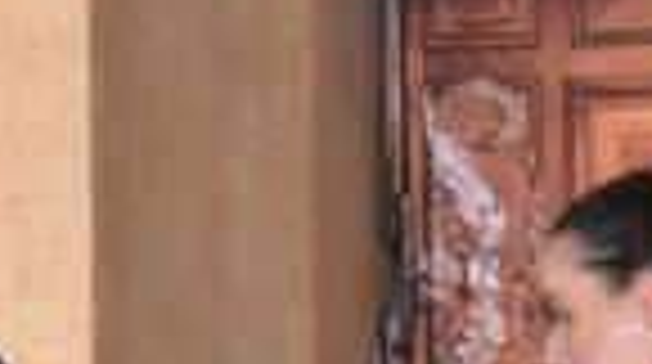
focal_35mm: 445
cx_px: -1371
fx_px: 7681
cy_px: 757
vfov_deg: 2.7
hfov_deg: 4.6
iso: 6400
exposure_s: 1/60
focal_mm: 40
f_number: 8
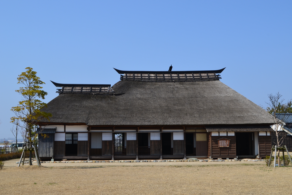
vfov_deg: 29.8
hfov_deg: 43.6
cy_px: 98
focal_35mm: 45
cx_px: 146
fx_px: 365
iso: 200
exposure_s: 1/350
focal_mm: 30
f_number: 11
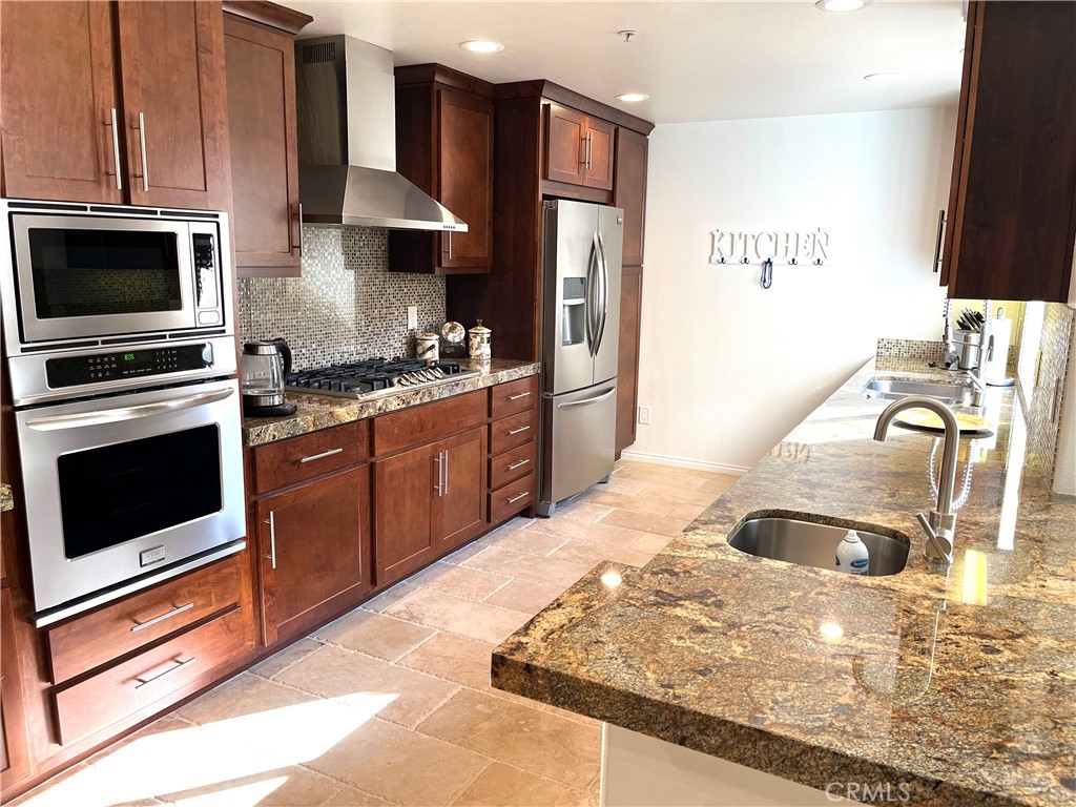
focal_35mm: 26
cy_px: 404
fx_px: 808
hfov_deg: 67.3
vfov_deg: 53.1
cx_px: 538
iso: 80
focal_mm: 5.1
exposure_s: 1/120
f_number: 1.6
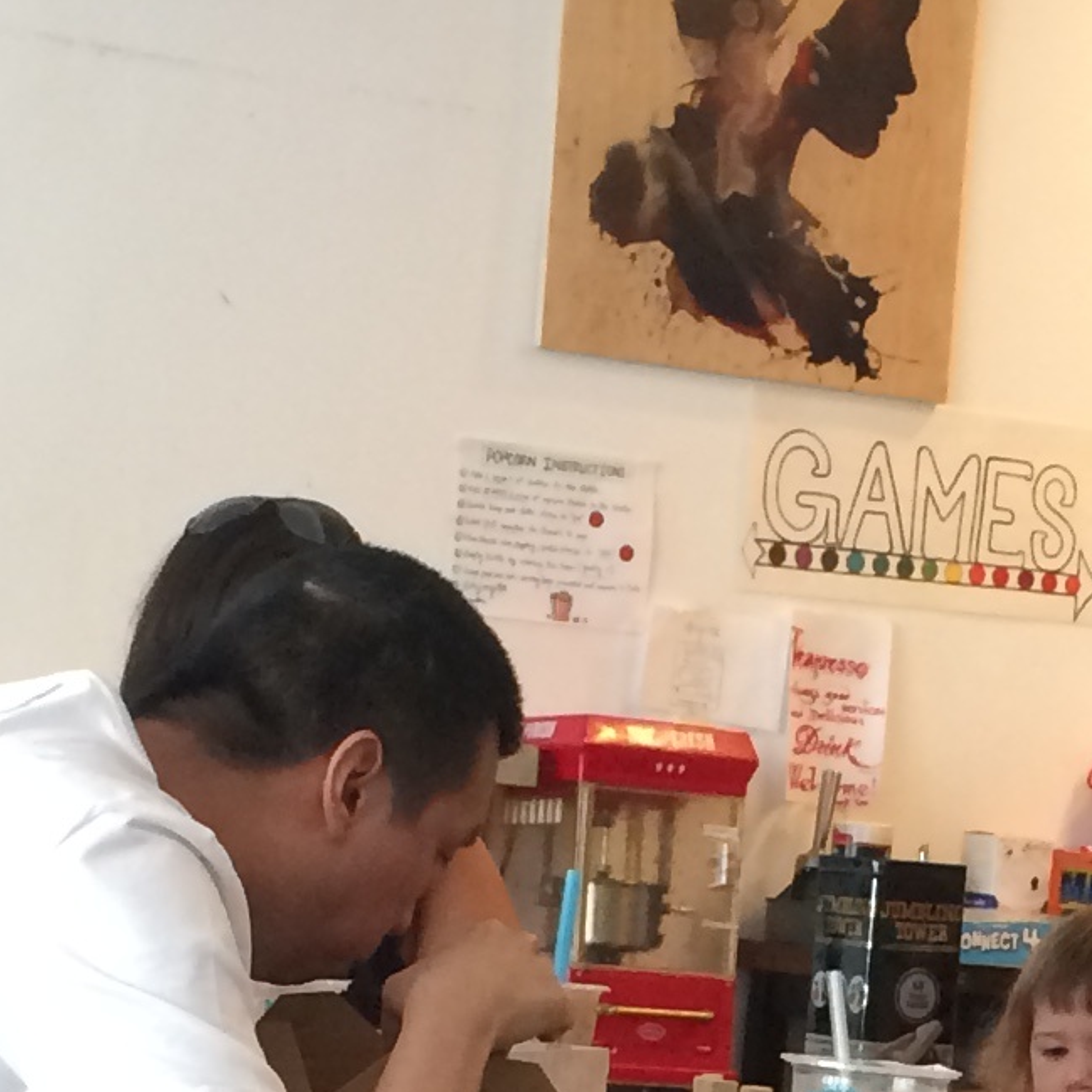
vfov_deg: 13.1
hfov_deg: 13.5
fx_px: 4604
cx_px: 814
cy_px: 1356
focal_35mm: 129
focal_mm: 4.15
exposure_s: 1/30
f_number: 2.2
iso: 64
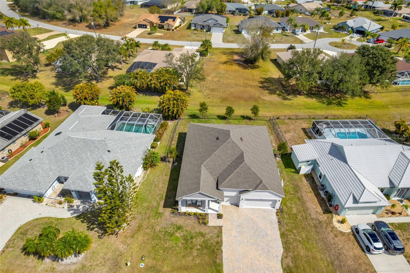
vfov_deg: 57.2
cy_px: 136
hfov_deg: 78.6
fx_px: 250
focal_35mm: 22
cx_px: 205
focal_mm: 8.38
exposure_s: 1/2500
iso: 100
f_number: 2.8
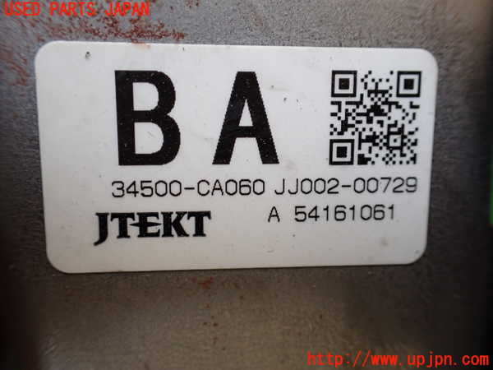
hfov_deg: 60.0
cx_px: 246
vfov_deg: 46.8
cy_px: 185
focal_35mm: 30
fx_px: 427
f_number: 2.3
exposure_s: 1/125
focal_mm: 5.4
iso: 400
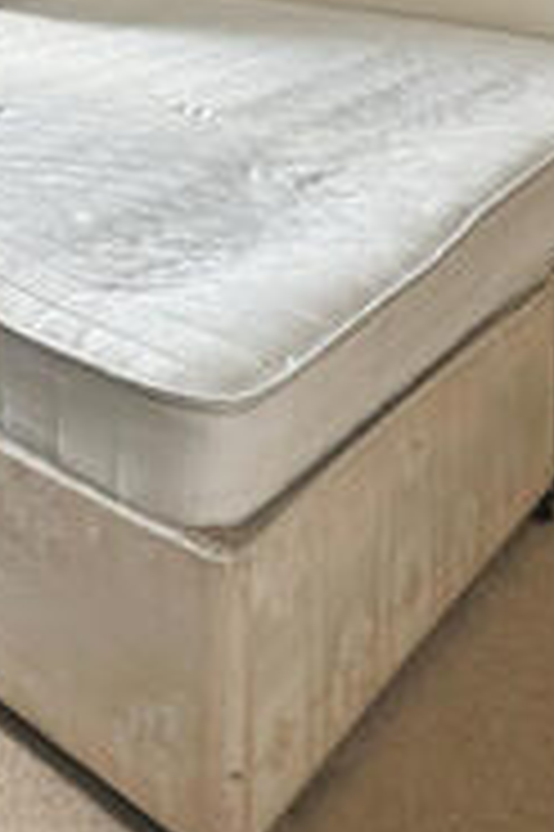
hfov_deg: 24.7
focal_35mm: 46
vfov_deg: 39.4
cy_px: 70
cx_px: -196
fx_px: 1064
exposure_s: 1/151
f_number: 2.2
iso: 40
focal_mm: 2.22
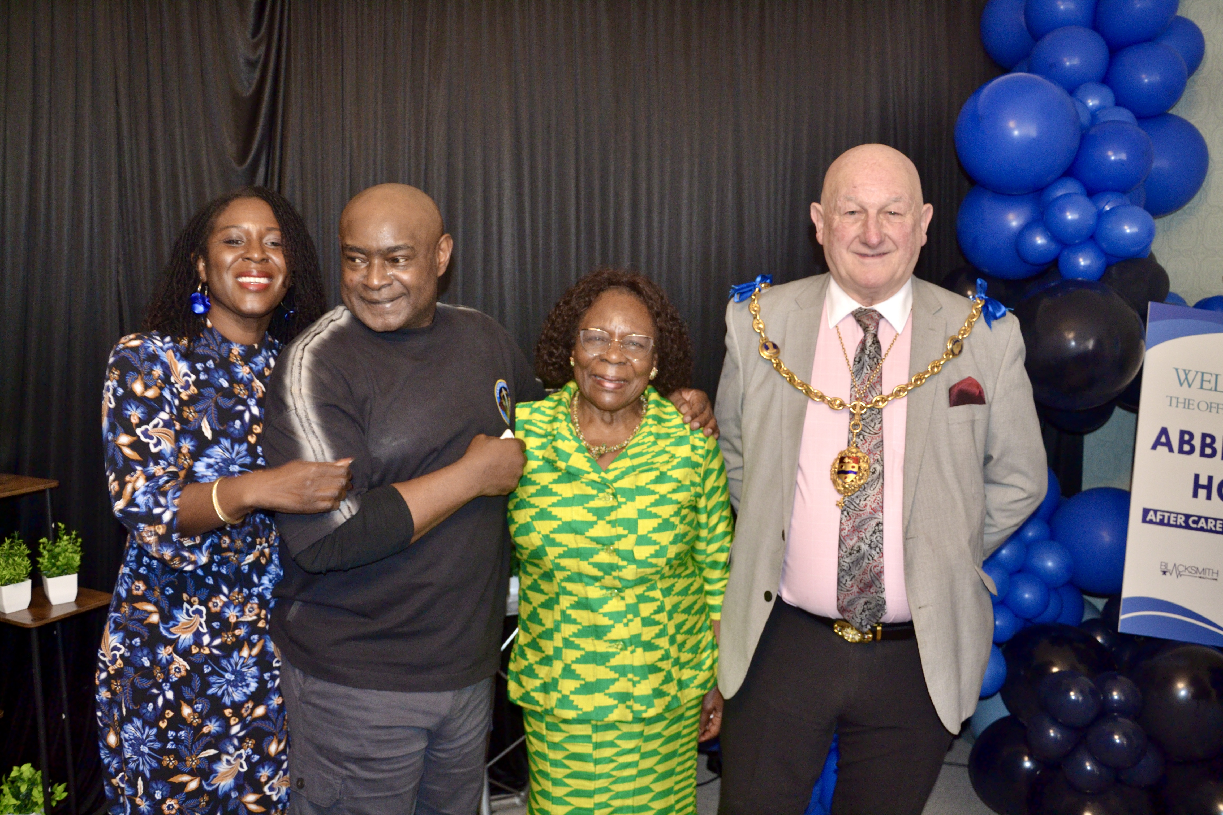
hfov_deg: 59.5
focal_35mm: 32
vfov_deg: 41.7
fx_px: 1070
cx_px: 612
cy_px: 408
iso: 800
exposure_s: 1/30
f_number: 3.8
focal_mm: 21
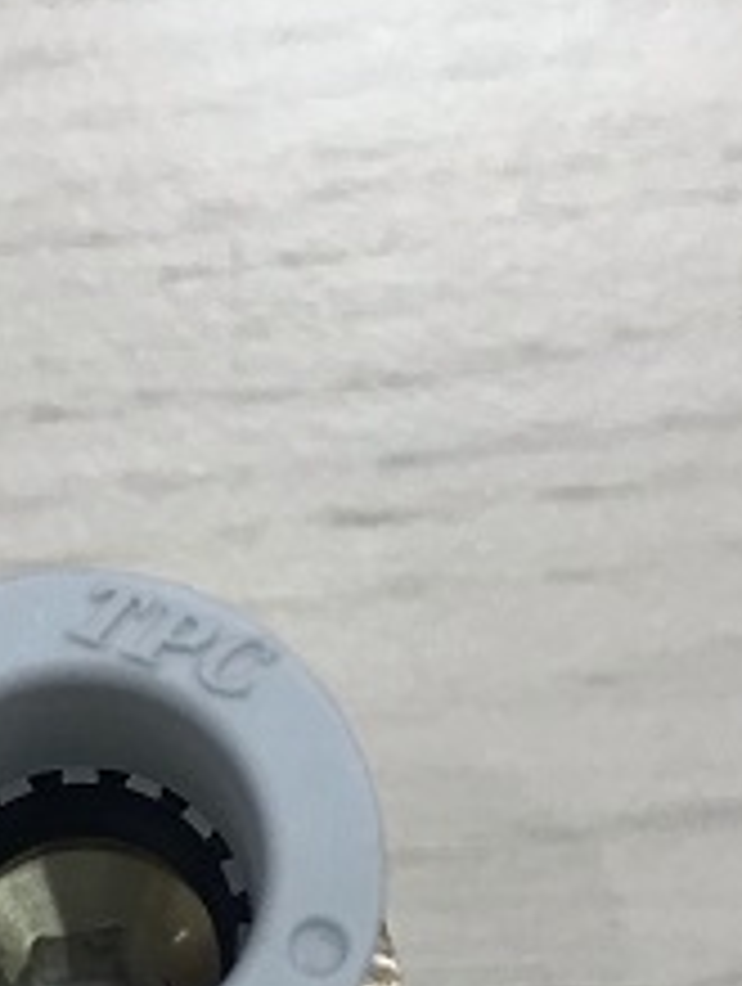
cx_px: 135
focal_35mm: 85
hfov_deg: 17.3
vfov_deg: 22.7
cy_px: 788
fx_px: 2422
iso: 25
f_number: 1.8
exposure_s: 1/33
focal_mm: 3.99
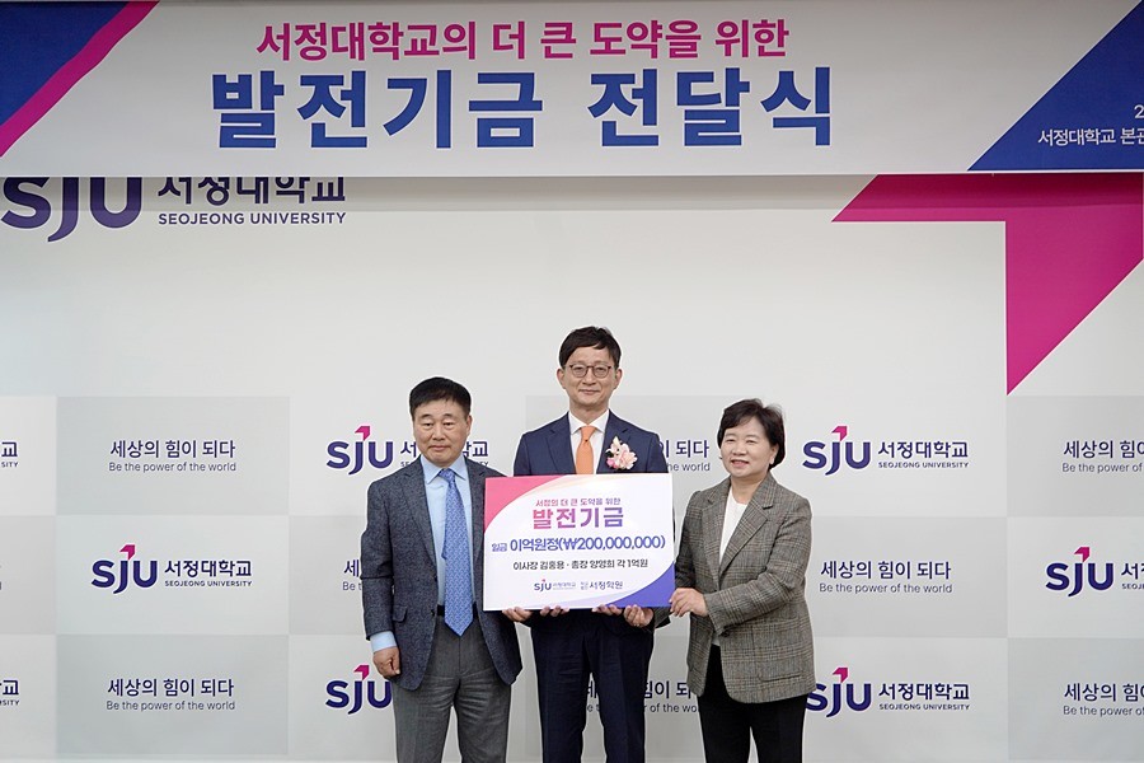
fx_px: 1080
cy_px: 382
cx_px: 572
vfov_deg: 38.9
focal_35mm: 34
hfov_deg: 55.8
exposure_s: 1/160
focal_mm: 34
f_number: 4
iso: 500
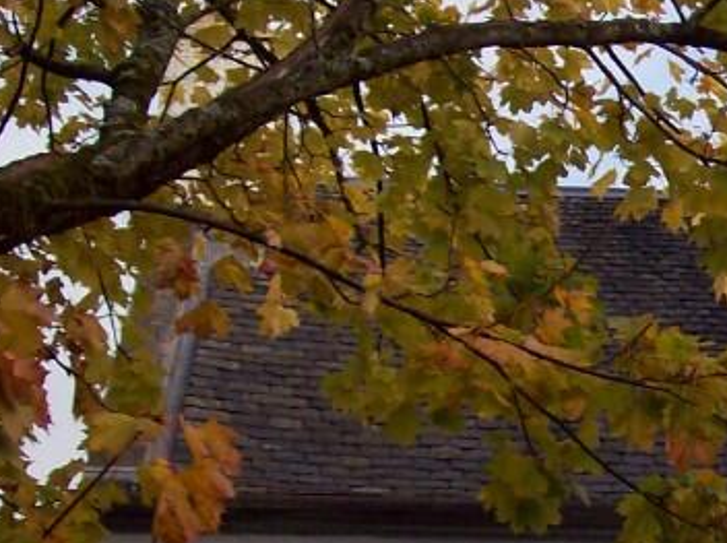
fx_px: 2747
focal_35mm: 131
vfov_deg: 11.2
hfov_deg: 14.2
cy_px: 490
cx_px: 1043
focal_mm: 7.6
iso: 80
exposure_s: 1/803
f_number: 3
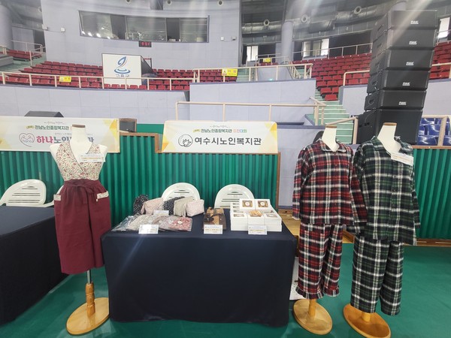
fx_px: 169
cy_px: 169
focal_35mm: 13
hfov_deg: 106.2
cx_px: 226
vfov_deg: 89.9
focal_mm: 1.74
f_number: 2.2
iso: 160
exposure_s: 1/60
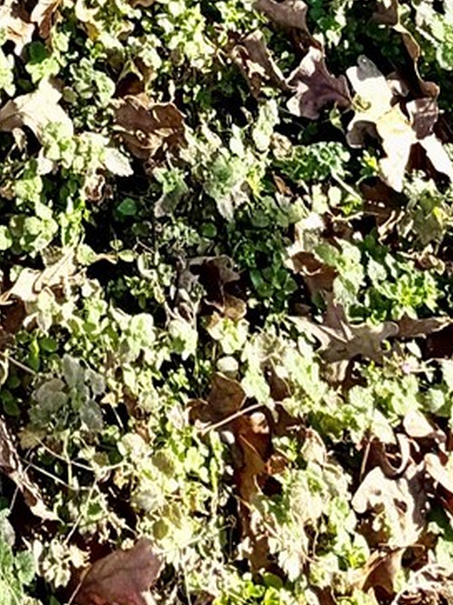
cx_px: -118
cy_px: -523
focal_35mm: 74
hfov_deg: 18.6
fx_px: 1292
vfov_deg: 19.1
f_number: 2.2
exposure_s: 1/502
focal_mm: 2.22
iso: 50
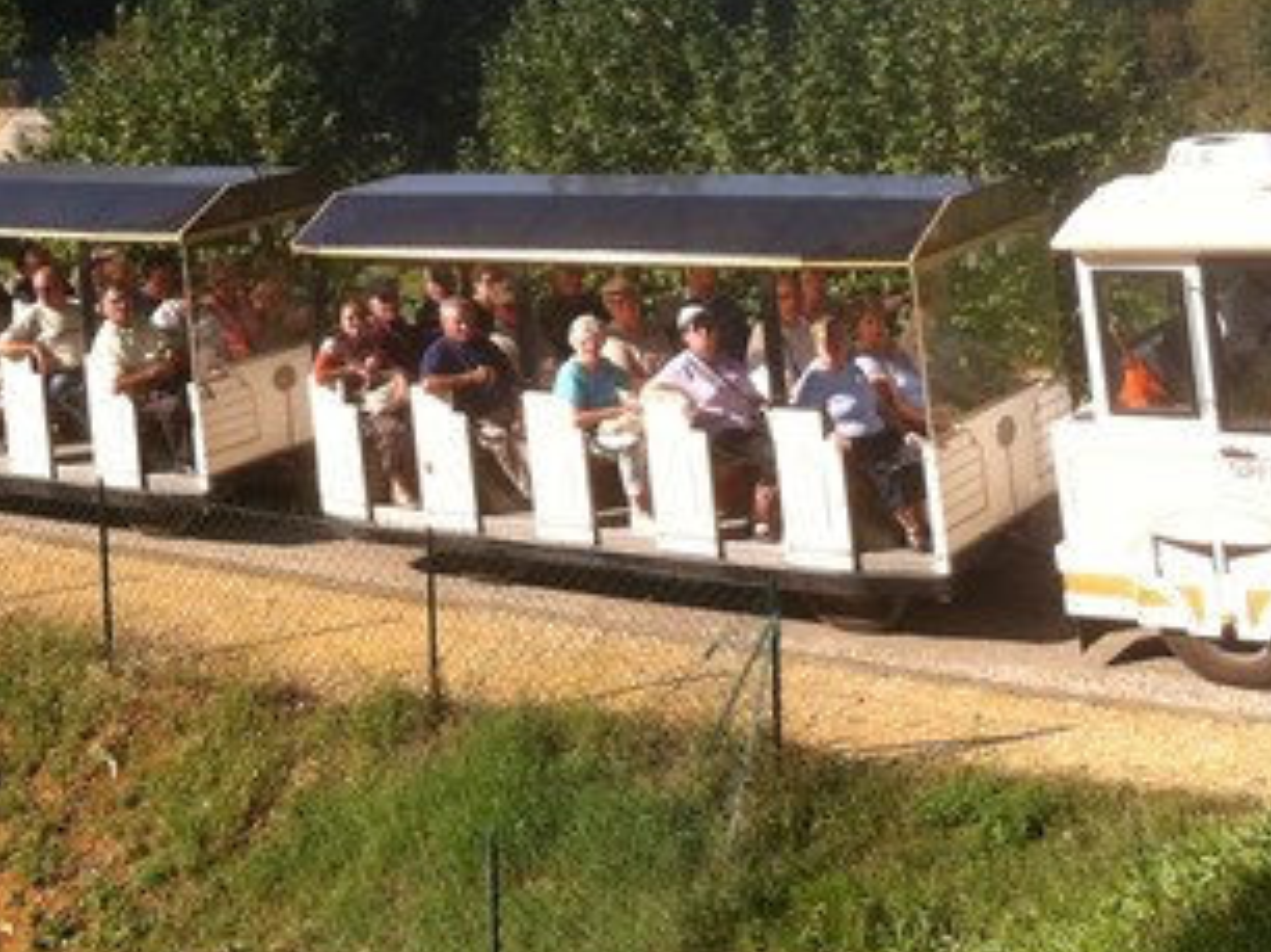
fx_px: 2935
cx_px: 307
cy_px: 31
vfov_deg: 18.0
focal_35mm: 80
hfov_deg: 24.2
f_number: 2.8
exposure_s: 1/715
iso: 80
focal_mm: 3.85
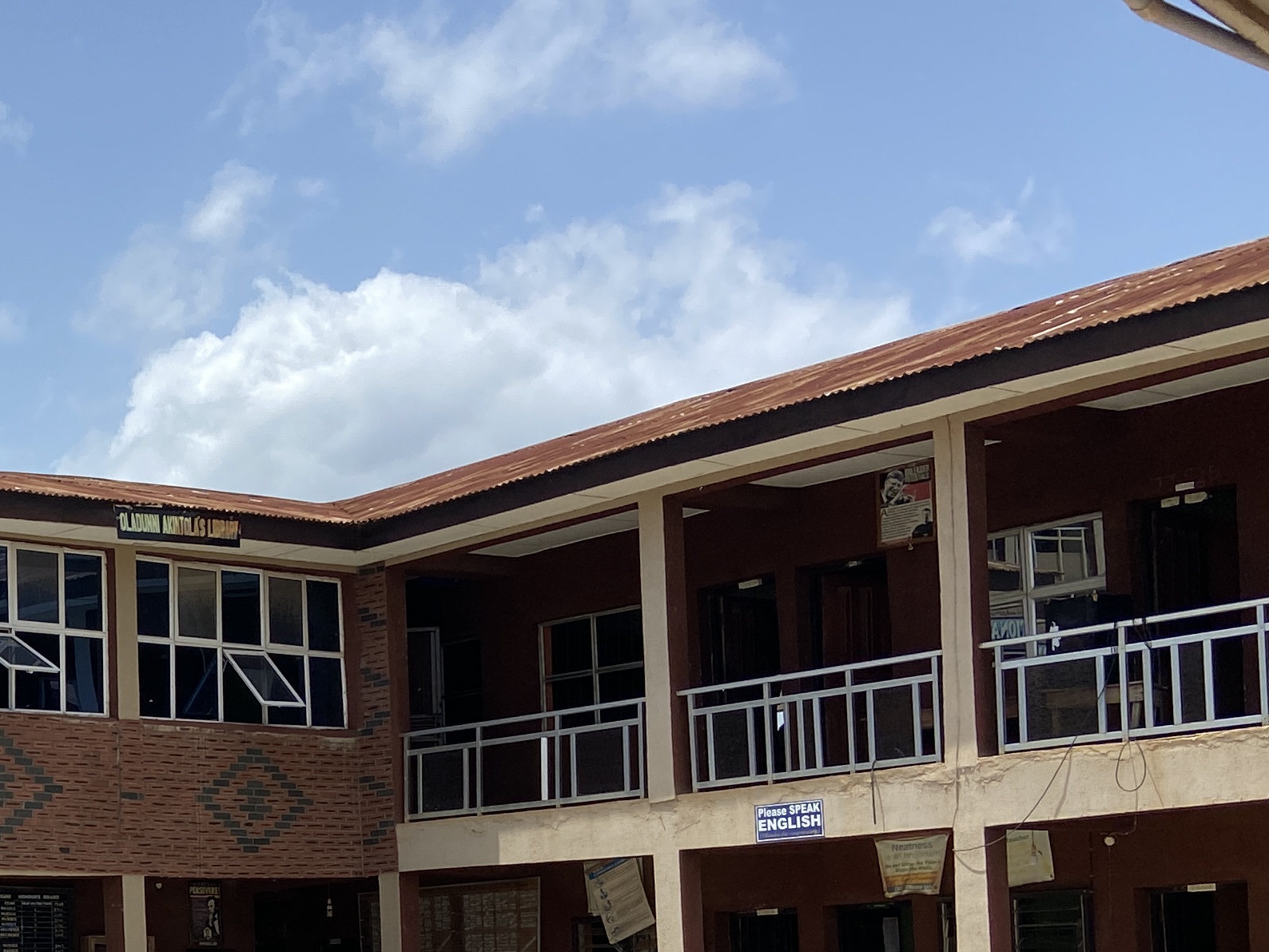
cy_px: 914
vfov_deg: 21.6
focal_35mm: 66
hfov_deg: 26.4
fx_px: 2420
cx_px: -219
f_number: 1.8
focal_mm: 4.25
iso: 32
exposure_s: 1/4274
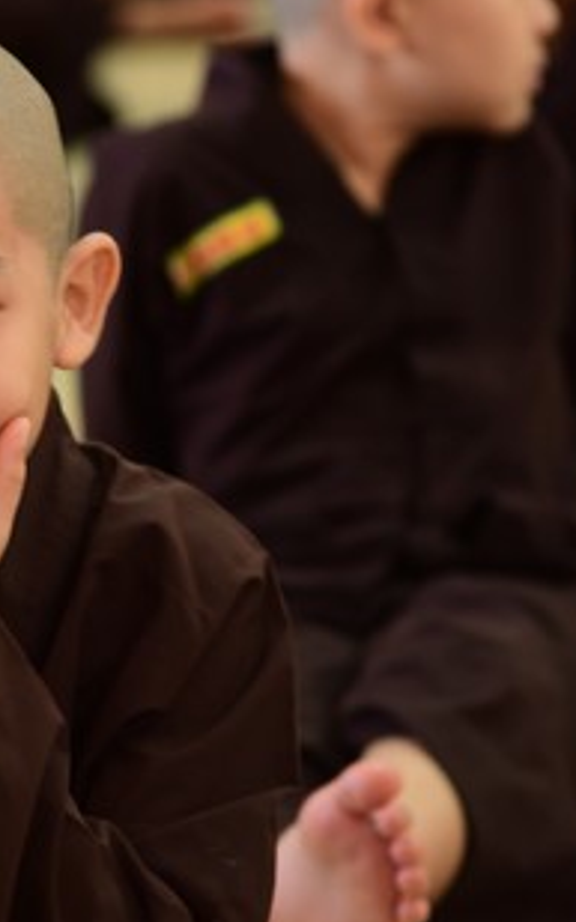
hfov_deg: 5.1
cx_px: -24
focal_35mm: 257
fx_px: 6458
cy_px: 433
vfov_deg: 8.2
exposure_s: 1/30
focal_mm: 120
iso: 1000
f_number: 4
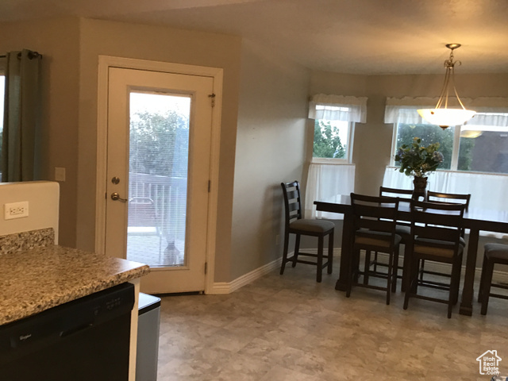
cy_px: 190
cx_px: 254
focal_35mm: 31
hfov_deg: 58.4
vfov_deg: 45.4
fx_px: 455
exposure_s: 1/30
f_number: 2.4
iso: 80
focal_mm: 3.3
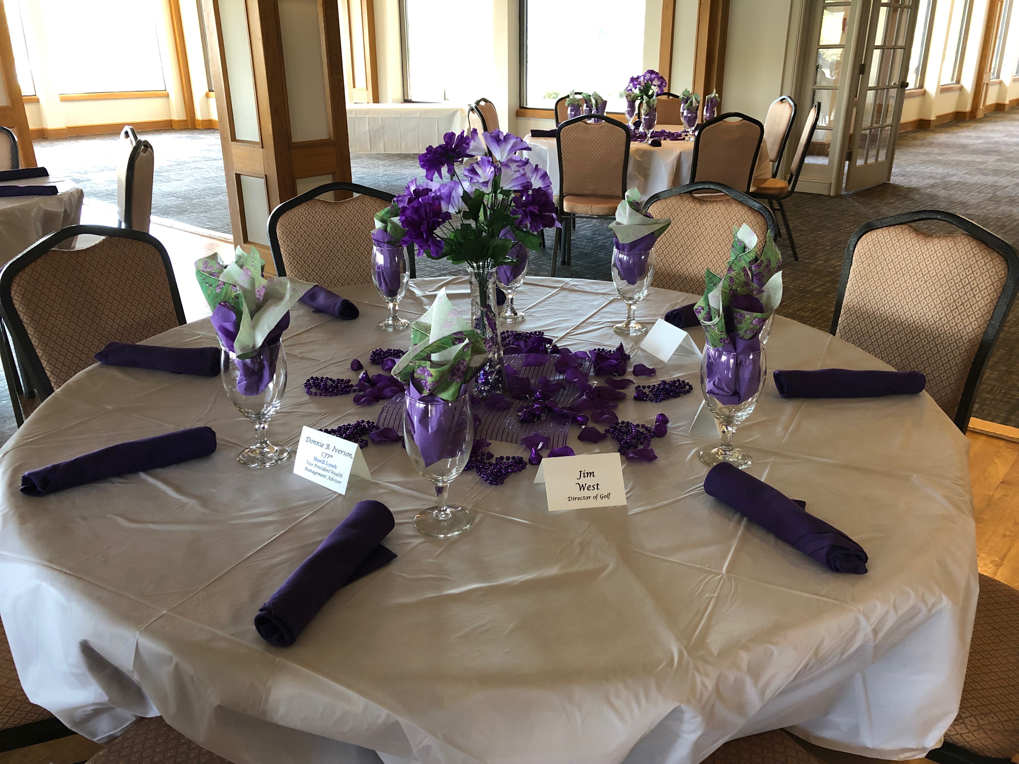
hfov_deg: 63.4
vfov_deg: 49.7
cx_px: 510
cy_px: 382
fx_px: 824
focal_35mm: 28
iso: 64
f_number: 1.8
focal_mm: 4
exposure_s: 1/15
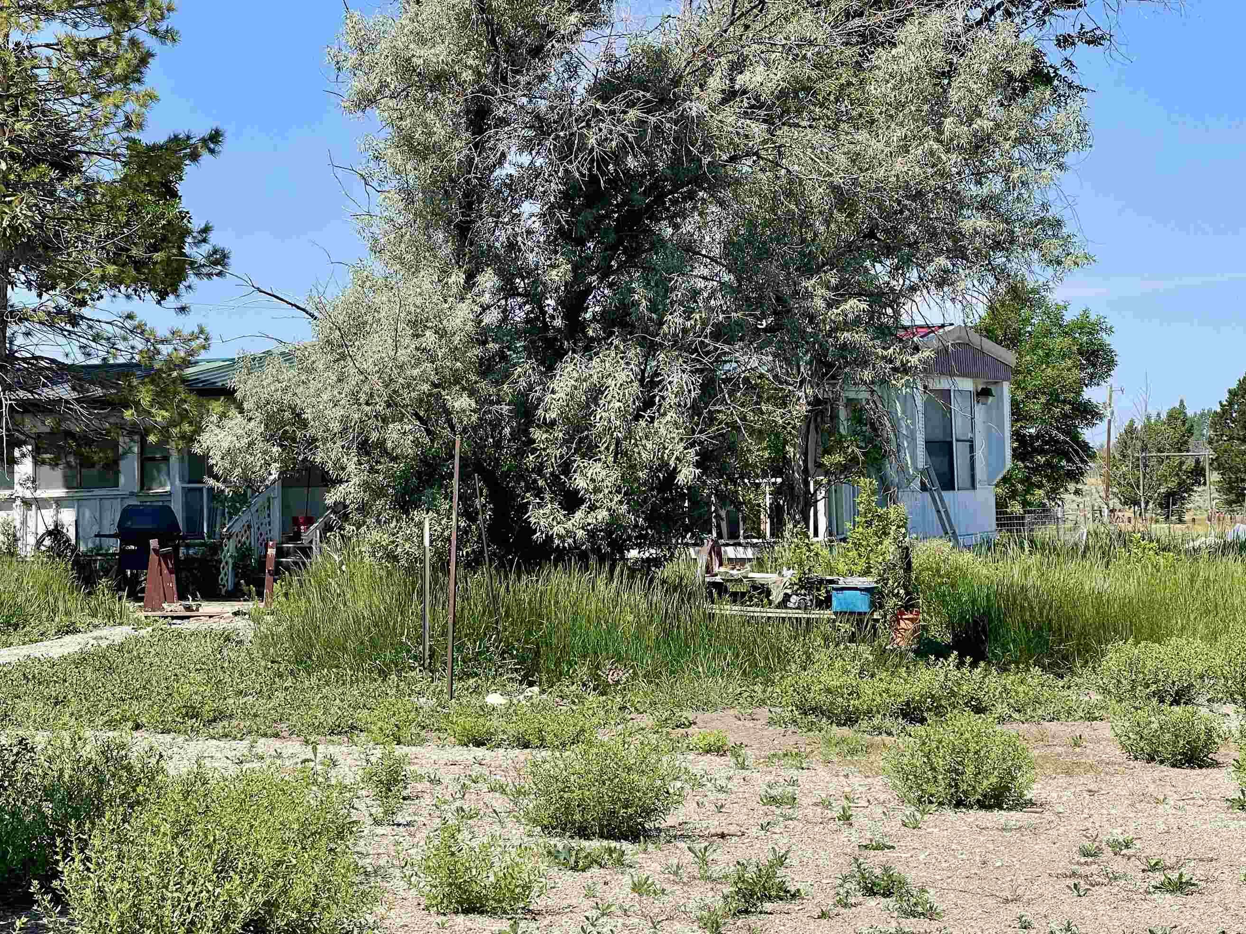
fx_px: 2700
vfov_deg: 19.6
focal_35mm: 75
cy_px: 418
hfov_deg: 26.0
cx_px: 585
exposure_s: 1/1064
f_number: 2.2
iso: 20
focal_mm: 7.5
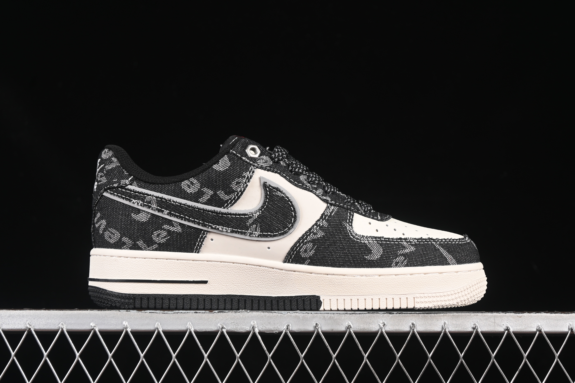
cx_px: 288
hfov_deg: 27.0
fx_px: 1198
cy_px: 192
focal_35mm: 75
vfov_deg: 18.2
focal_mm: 50
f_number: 6.3
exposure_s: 1/60
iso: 160
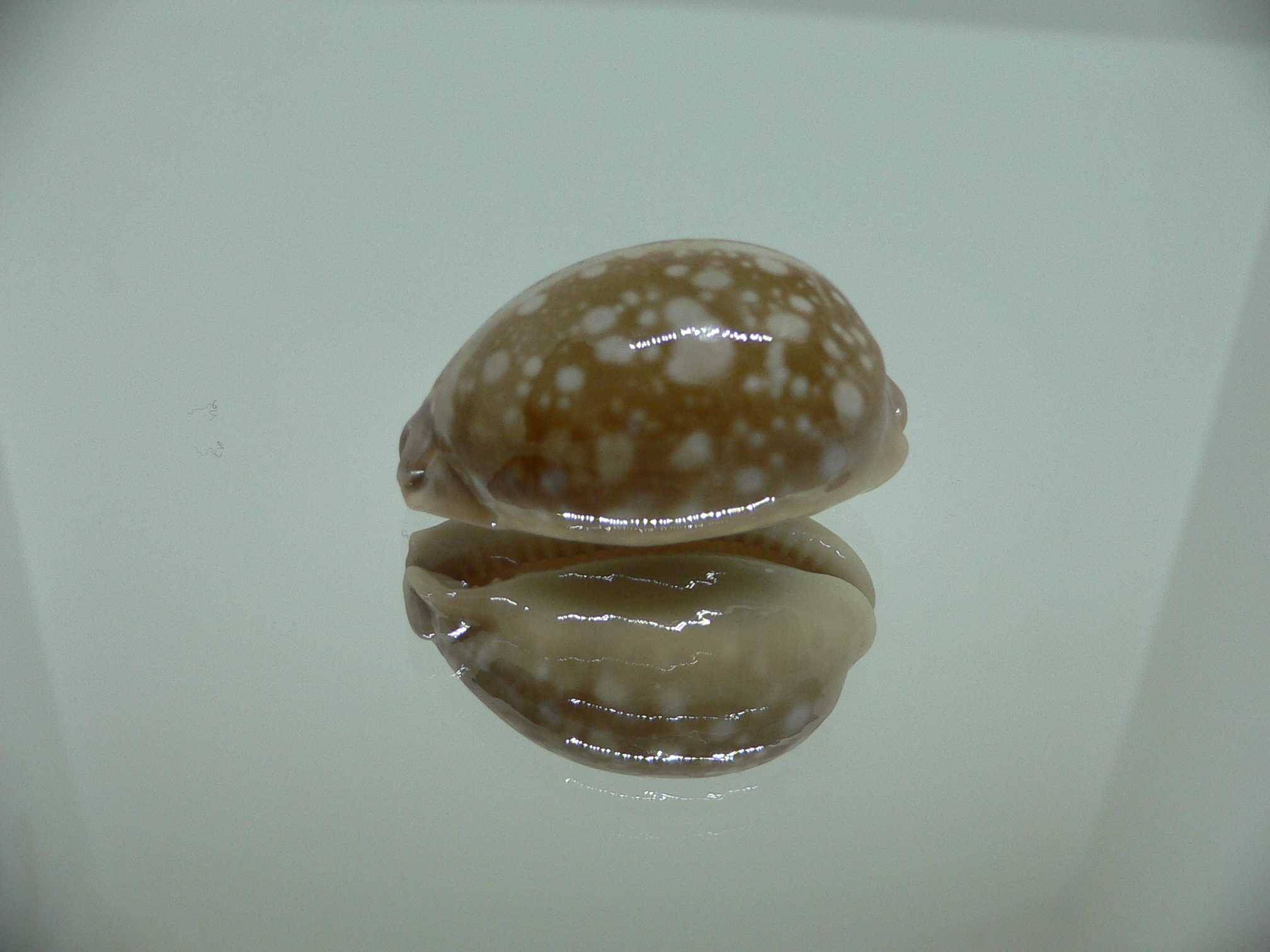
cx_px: 635
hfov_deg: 52.6
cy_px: 476
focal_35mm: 35
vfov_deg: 40.7
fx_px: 1284
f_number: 2.8
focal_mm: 4.6
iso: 150
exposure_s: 1/60
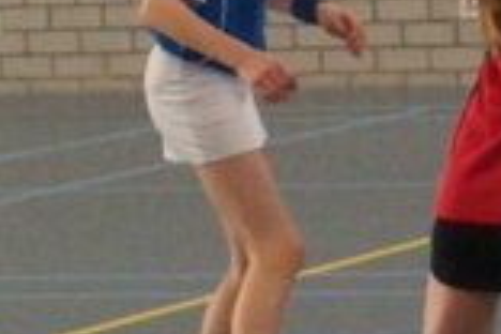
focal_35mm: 276
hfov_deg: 6.6
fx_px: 3841
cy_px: -442
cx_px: 1641
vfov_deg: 4.9
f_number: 4
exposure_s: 1/250
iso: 1250
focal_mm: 28
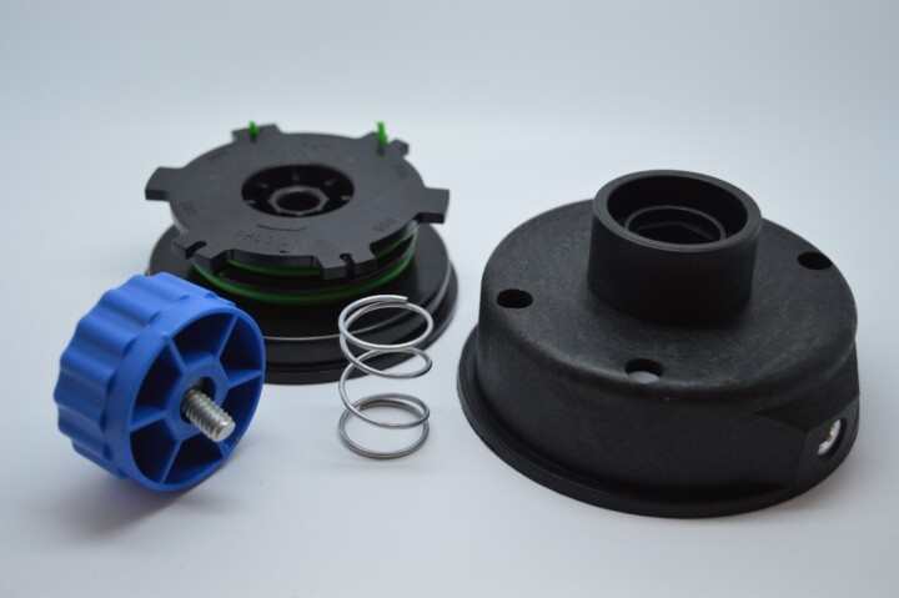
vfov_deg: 23.7
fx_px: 1422
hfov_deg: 35.1
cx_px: 450
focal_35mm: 57
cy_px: 299
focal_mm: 38
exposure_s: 1/80
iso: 400
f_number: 4.8
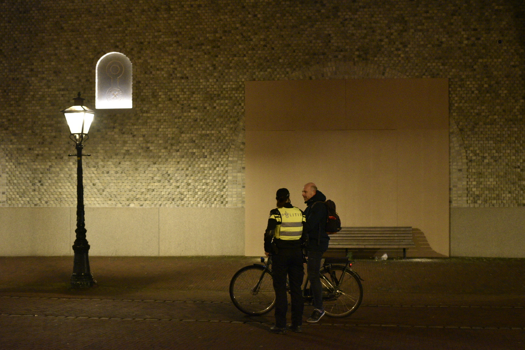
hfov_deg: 39.6
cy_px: 175
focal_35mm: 50
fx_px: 729
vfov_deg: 27.0
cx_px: 262
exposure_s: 1/30
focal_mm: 50
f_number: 5.6
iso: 8000
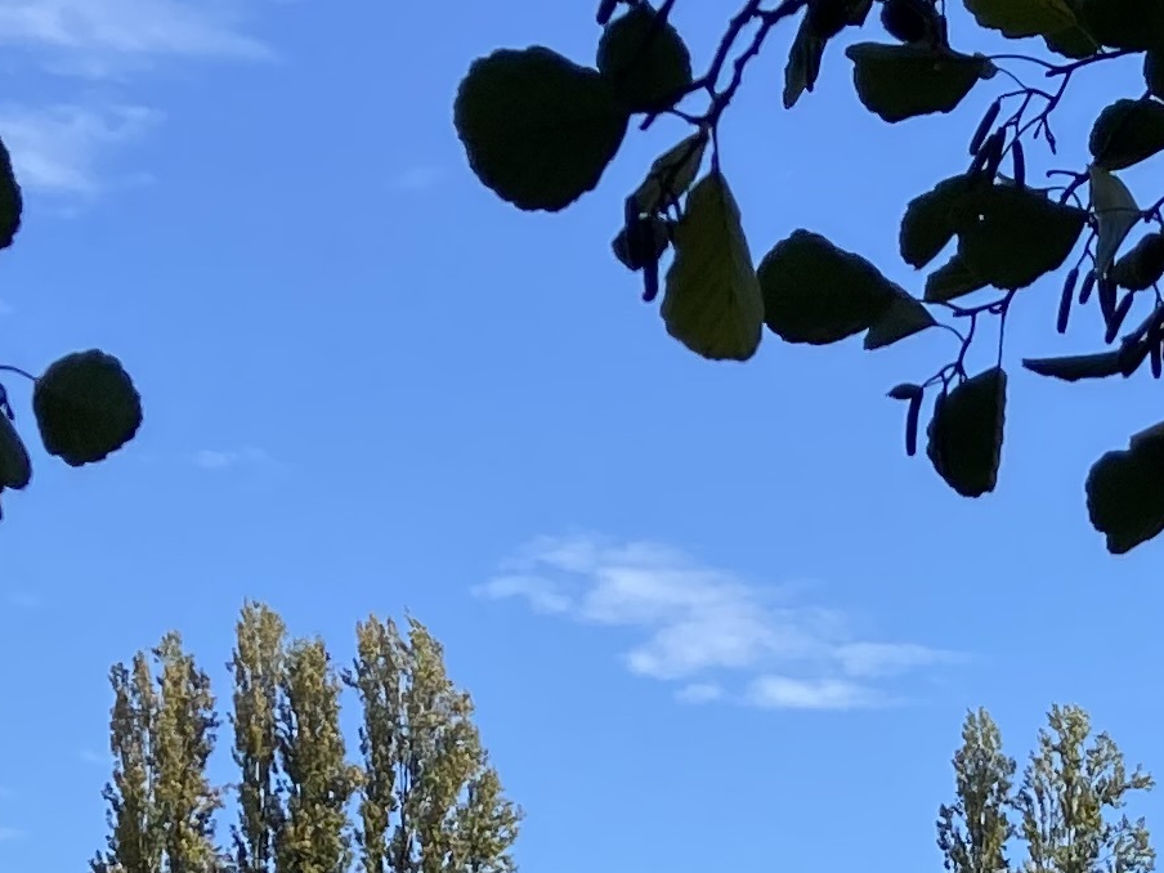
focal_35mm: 116
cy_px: 1450
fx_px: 3901
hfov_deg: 16.6
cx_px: 1178
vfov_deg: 12.0
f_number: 1.8
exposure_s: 1/1996
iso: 32
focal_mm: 4.25
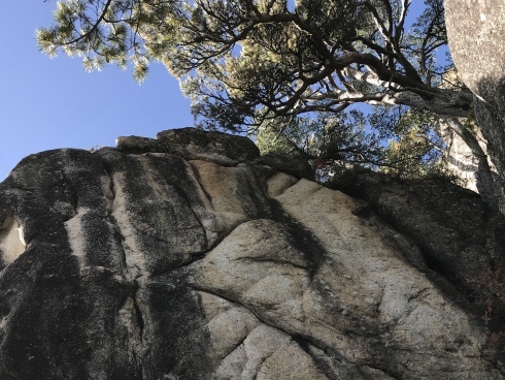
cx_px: 300
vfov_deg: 35.7
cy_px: 250
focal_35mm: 40
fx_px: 584
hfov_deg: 46.5
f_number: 1.8
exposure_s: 1/560
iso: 20
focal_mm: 3.99
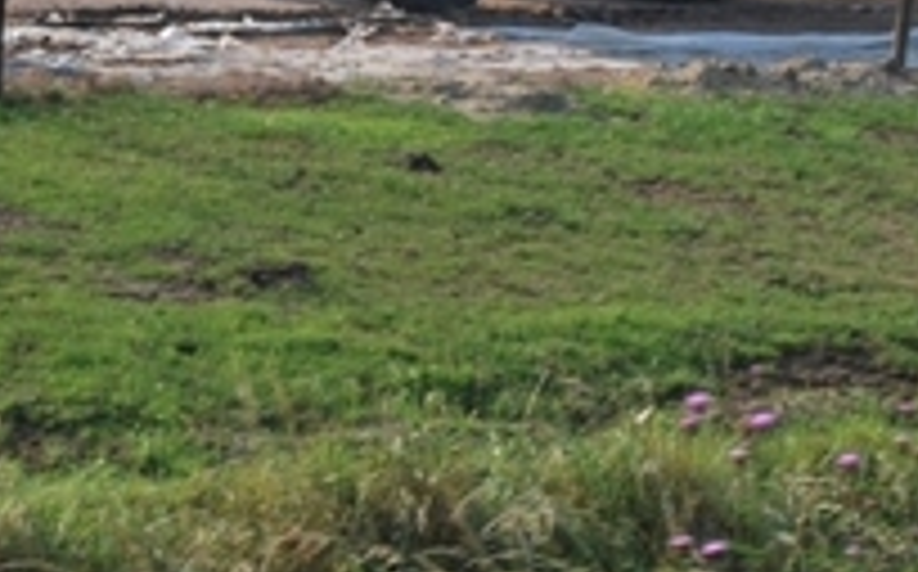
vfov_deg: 6.5
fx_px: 4948
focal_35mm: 198
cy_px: -254
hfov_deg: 10.6
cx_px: 194
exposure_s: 1/200
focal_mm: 44
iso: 100
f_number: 7.1
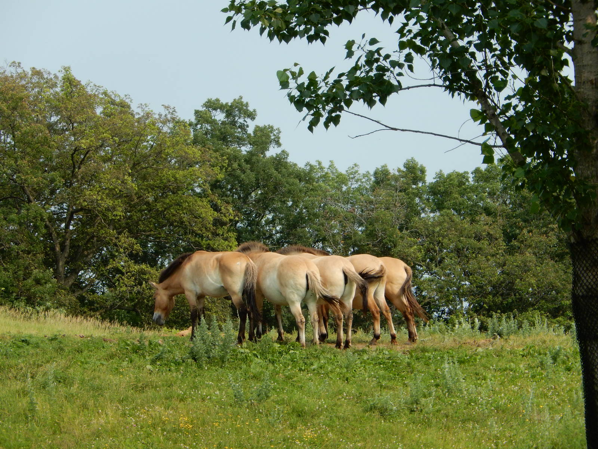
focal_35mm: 215
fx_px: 3714
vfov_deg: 6.9
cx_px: 299
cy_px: 224
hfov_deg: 9.2
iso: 125
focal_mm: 38.6
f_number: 5.8
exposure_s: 1/400
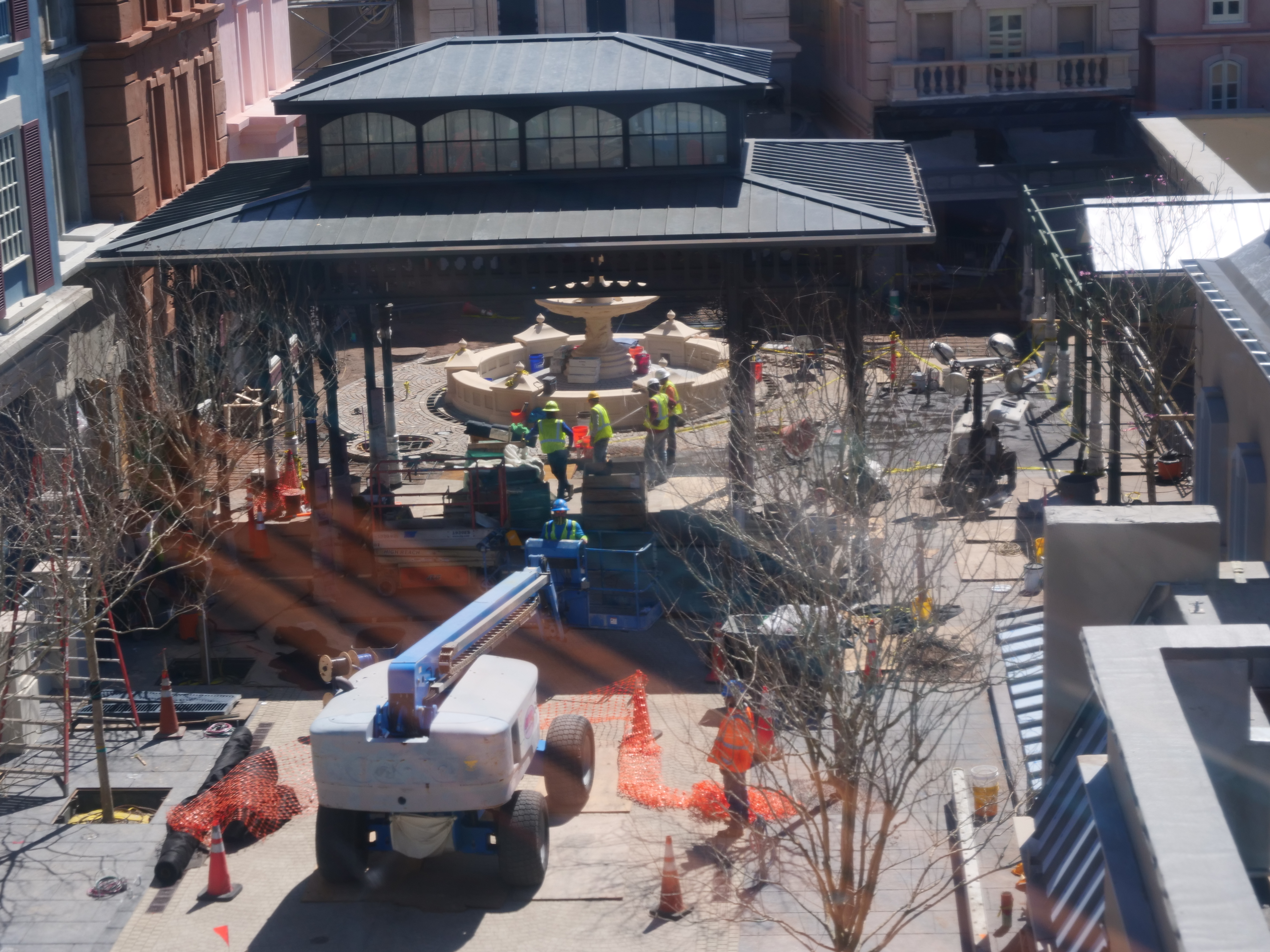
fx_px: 2642
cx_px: 635
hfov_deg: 27.0
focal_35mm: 72
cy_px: 476
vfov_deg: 20.4
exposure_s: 1/400
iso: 200
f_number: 3.9
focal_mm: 36
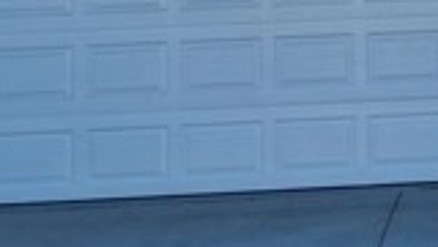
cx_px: 561
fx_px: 1312
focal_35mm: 113
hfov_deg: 17.8
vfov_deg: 10.4
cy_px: -93
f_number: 1.8
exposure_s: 1/730
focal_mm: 3.98
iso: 25
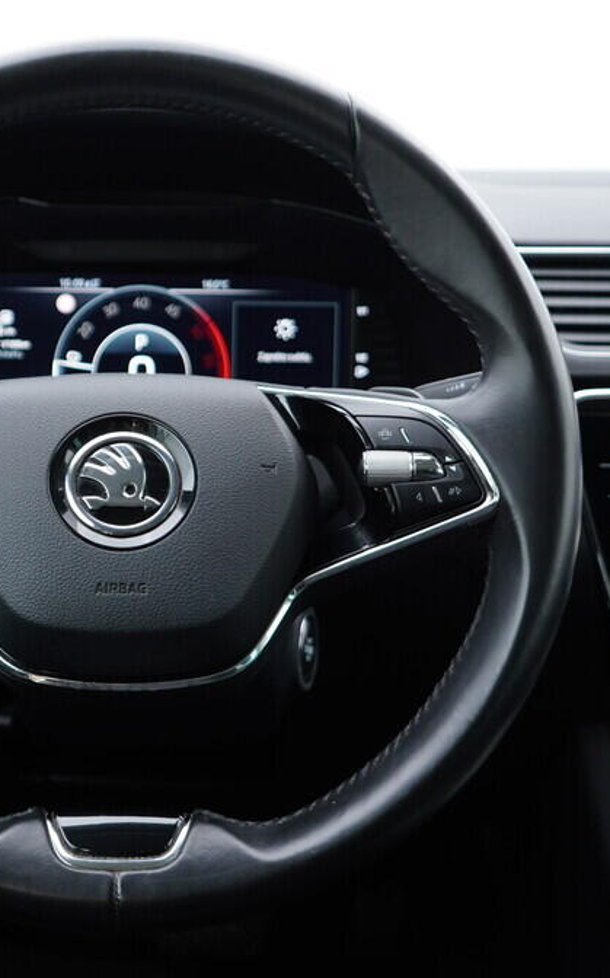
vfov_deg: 36.3
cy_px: 485
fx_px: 1491
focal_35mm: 56
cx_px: 165
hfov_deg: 22.9
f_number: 2.8
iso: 160
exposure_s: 1/40
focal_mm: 24
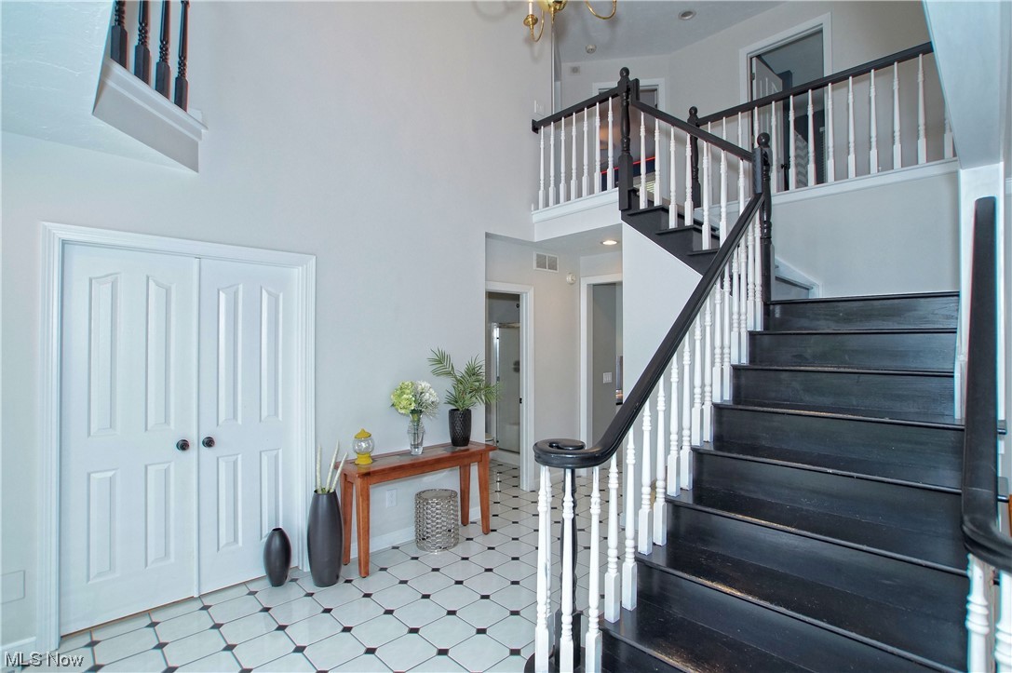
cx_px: 506
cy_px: 336
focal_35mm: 16
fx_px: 463
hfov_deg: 95.0
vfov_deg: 72.0
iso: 500
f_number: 4.5
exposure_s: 1/125
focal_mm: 11
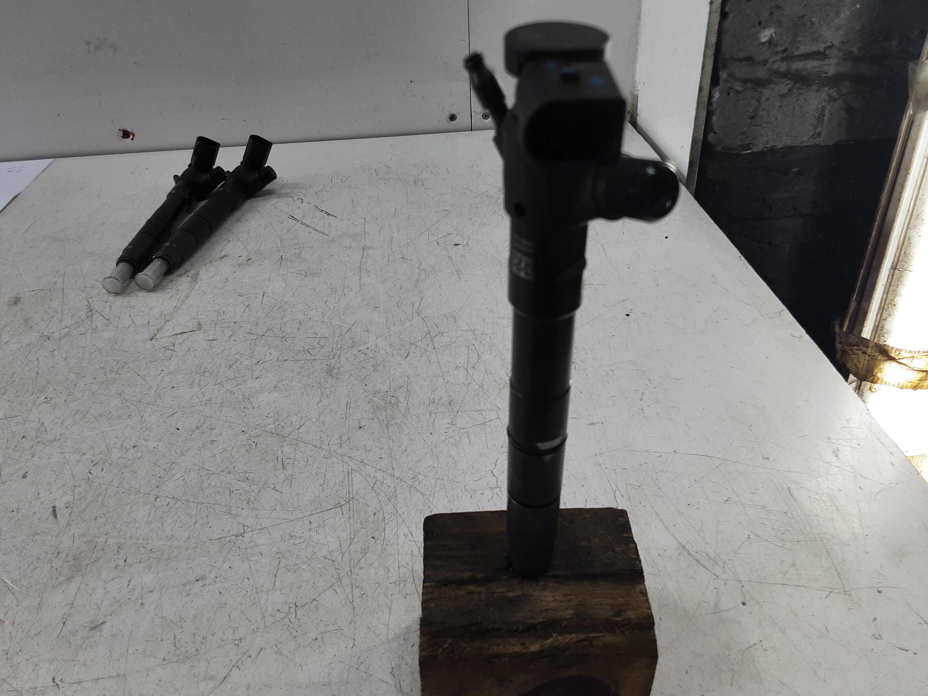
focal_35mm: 27
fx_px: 724
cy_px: 348
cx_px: 464
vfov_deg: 51.4
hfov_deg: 65.3
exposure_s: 1/50
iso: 50
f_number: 1.9
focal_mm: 2.91
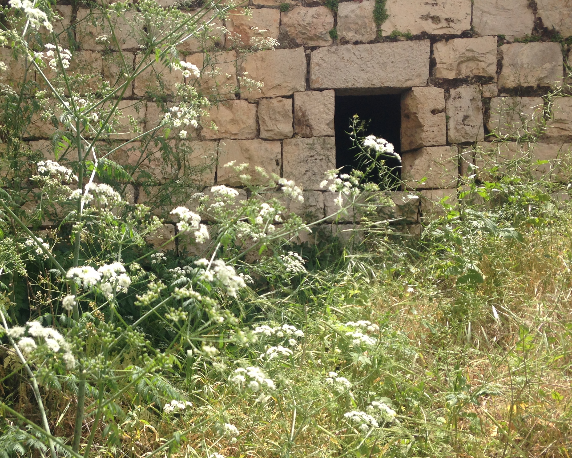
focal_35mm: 49
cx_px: 228
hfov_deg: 37.9
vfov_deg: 30.8
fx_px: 830
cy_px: 236
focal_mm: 4.12
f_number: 2.4
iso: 50
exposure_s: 1/985
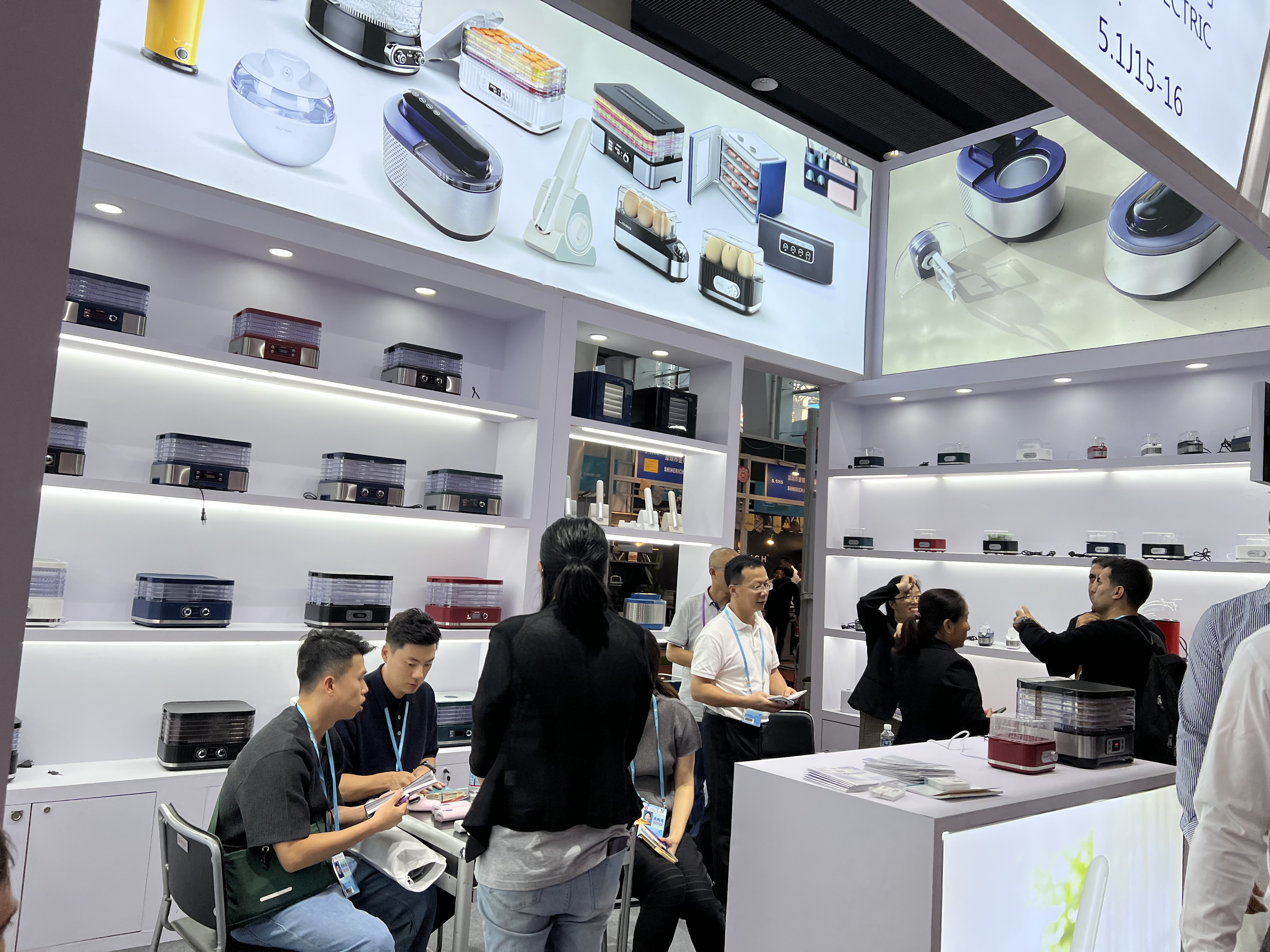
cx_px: 635
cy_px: 476
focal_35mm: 26
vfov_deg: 53.1
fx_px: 954
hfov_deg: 67.3
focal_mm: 5.7
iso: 50
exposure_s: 1/383
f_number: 1.5
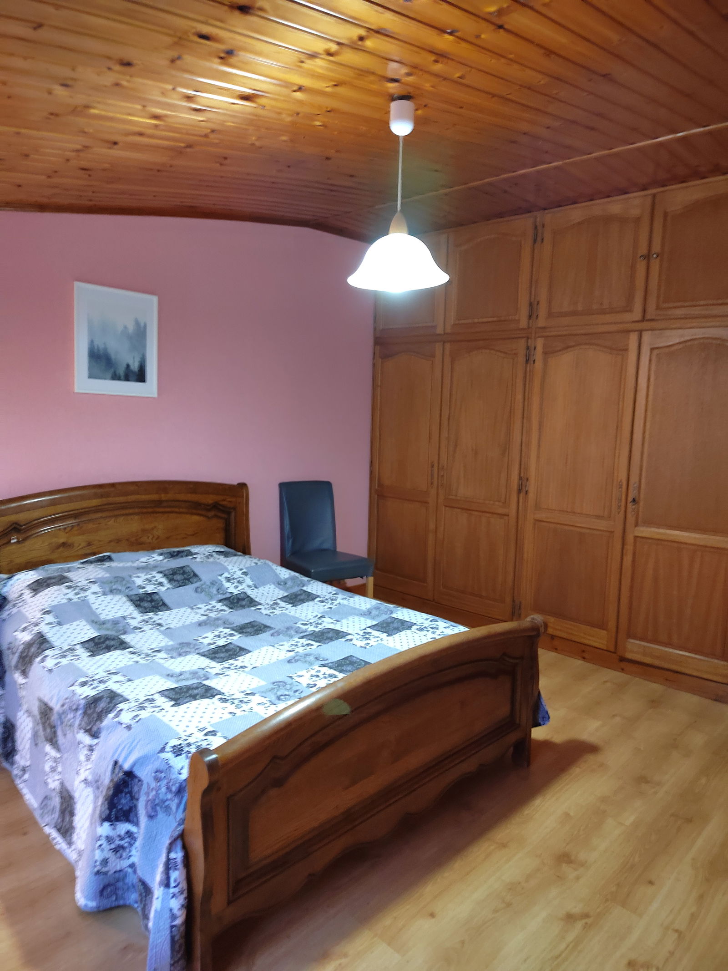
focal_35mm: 23
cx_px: 364
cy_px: 486
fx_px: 645
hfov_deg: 58.9
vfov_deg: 73.9
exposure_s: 1/33.3
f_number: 1.9
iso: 3969
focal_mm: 5.52
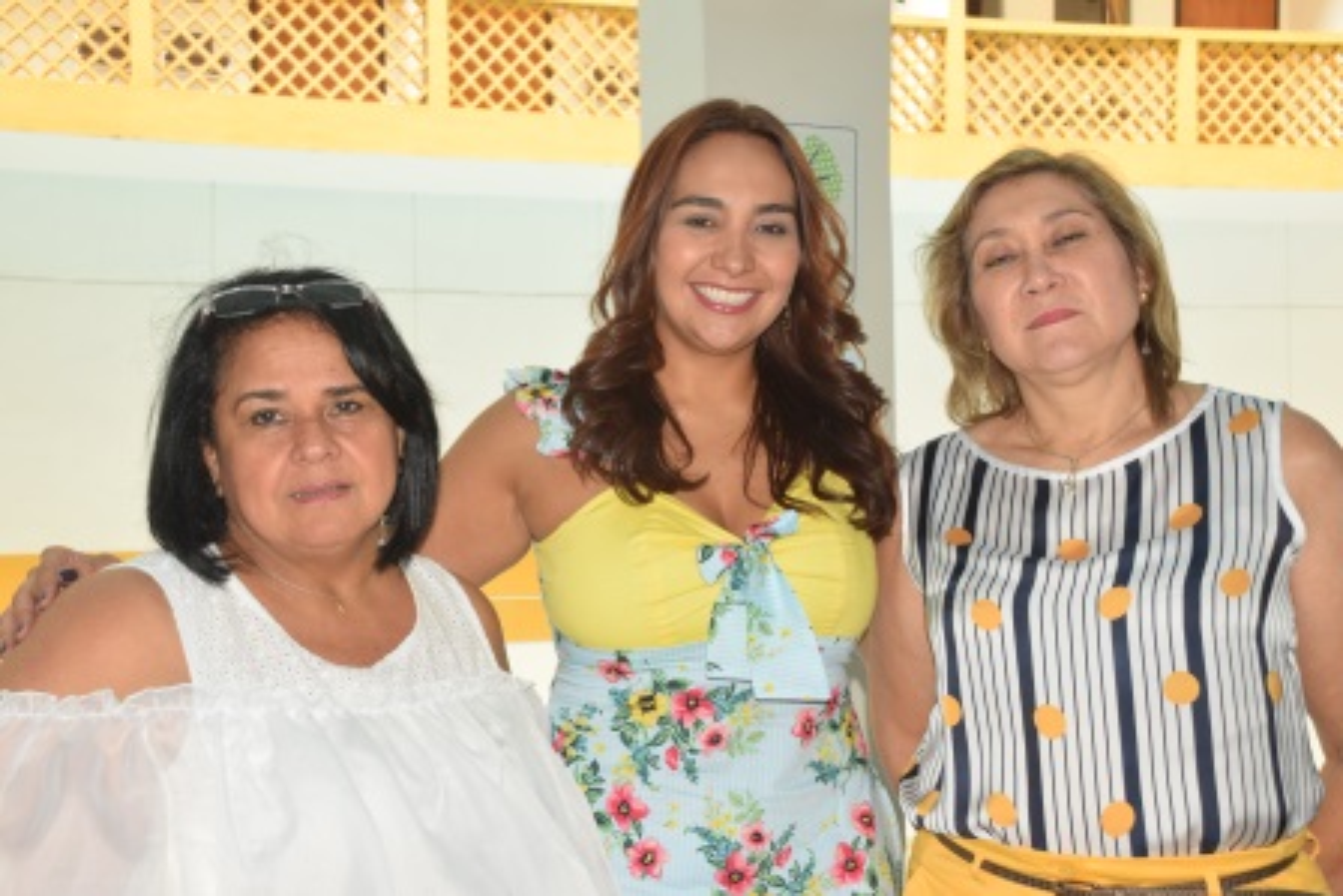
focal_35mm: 48
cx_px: 672
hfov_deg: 41.1
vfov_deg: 28.1
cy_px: 448
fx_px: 1791
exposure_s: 1/200
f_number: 7.1
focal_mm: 32
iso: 800
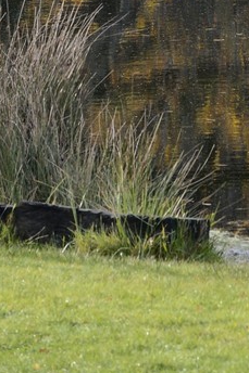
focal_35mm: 768
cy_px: -463
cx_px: 360
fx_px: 7975
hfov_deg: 1.8
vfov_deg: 2.7
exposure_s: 1/200
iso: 400
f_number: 8
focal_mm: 165
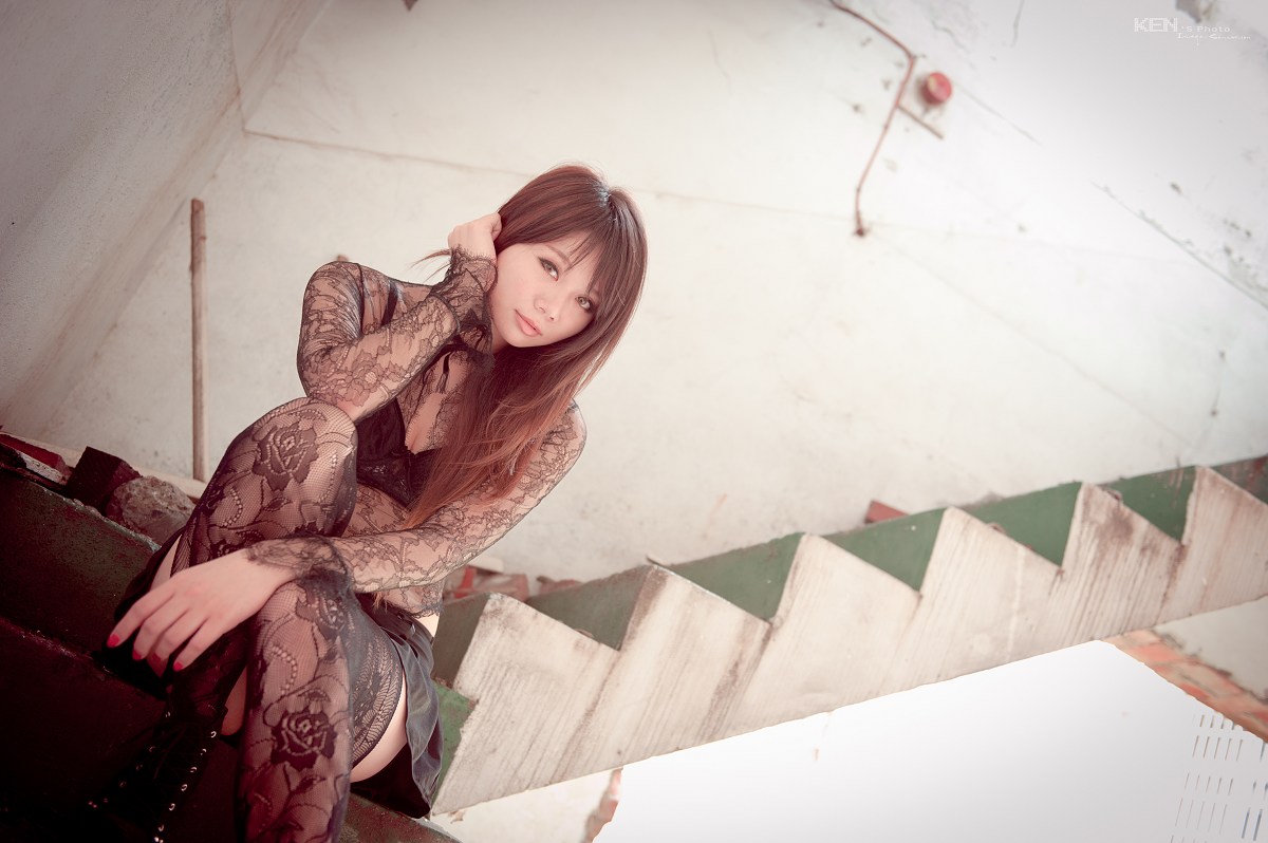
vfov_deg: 36.8
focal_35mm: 36
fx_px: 1267
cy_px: 422
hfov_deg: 53.2
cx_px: 634
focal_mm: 36
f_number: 2.8
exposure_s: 1/80
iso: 800
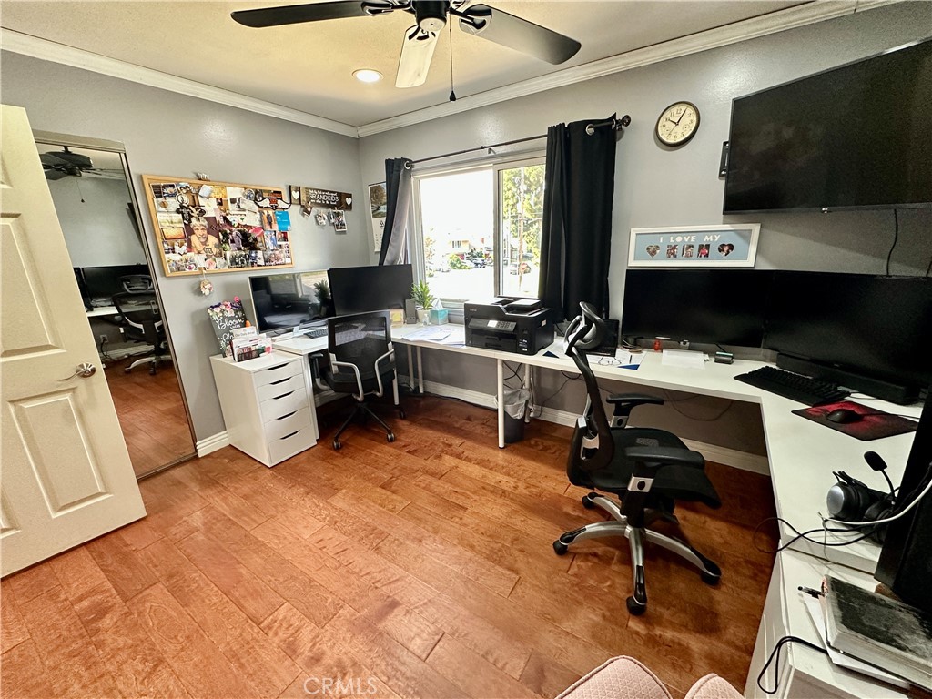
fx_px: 377
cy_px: 350
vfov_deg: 85.7
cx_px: 466
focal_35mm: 14
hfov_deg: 102.1
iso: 250
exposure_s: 1/120
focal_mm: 2.22
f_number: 2.2
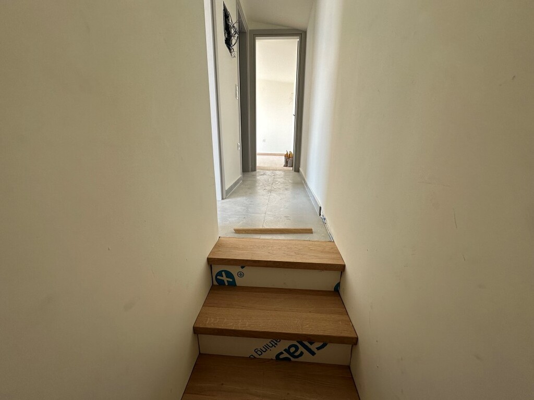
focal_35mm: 14
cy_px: 200
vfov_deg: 85.7
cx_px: 267
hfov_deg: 102.1
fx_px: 216
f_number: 2.2
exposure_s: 1/100
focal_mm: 2.22
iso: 50
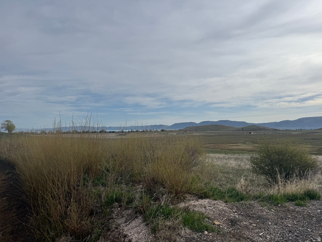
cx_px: 161
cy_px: 121
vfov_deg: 56.8
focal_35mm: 24
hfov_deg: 71.6
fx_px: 223
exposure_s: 1/11905
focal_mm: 6.76
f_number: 1.78
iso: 80
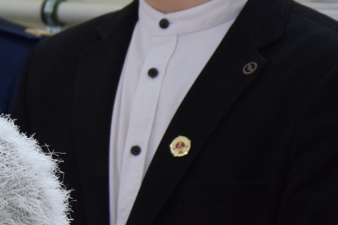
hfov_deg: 3.2
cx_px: -86
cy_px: 38
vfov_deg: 2.2
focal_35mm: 636
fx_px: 5973
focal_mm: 116
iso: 1600
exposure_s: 1/800
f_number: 5.6
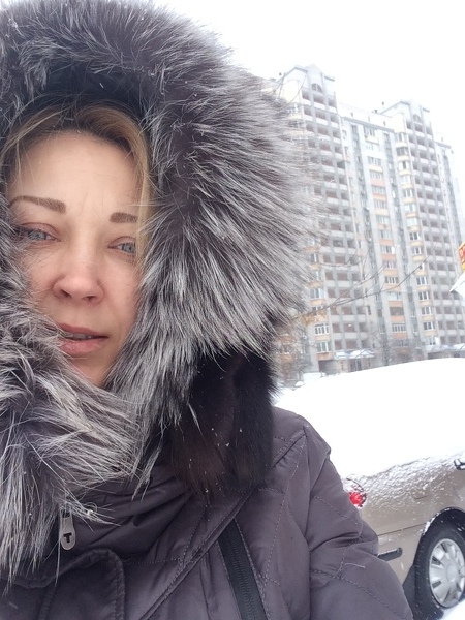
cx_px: 232
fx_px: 555
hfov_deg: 45.4
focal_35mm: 31
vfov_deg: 58.4
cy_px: 310
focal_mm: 2.15
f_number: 2.4
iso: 50
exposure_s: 1/334
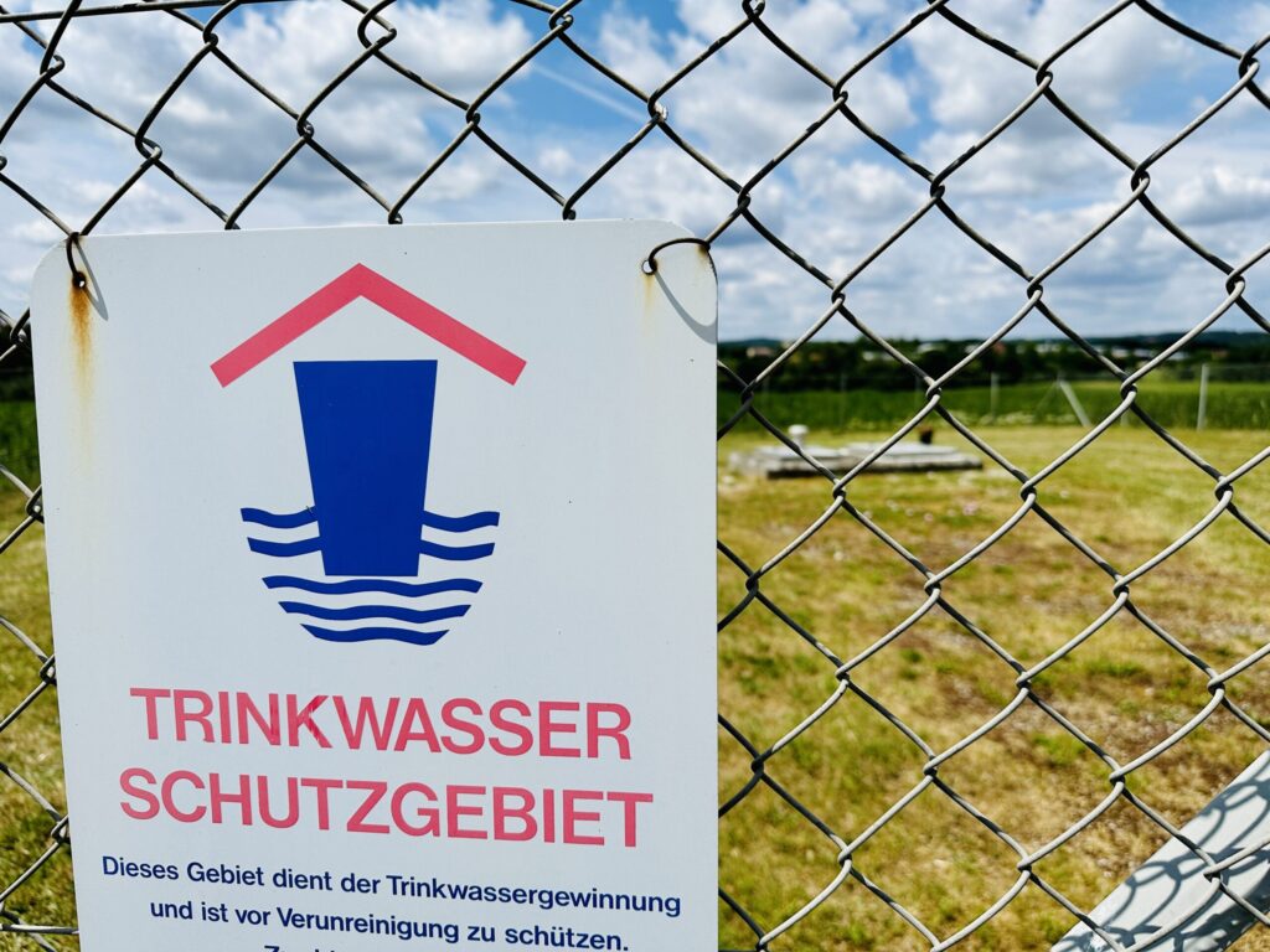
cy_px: 476
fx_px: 881
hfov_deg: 71.6
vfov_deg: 56.8
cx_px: 635
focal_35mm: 24
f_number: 1.78
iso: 80
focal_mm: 6.86
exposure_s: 1/9709
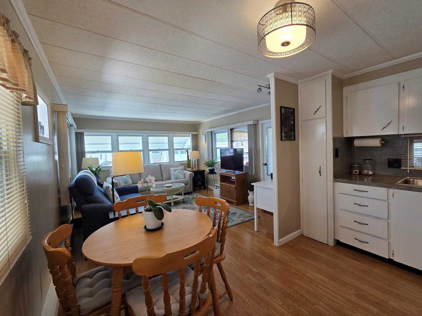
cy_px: 154
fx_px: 171
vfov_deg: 85.6
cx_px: 226
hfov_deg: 101.9
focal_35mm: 14
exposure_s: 1/120
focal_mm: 2.2
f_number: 2.2
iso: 80
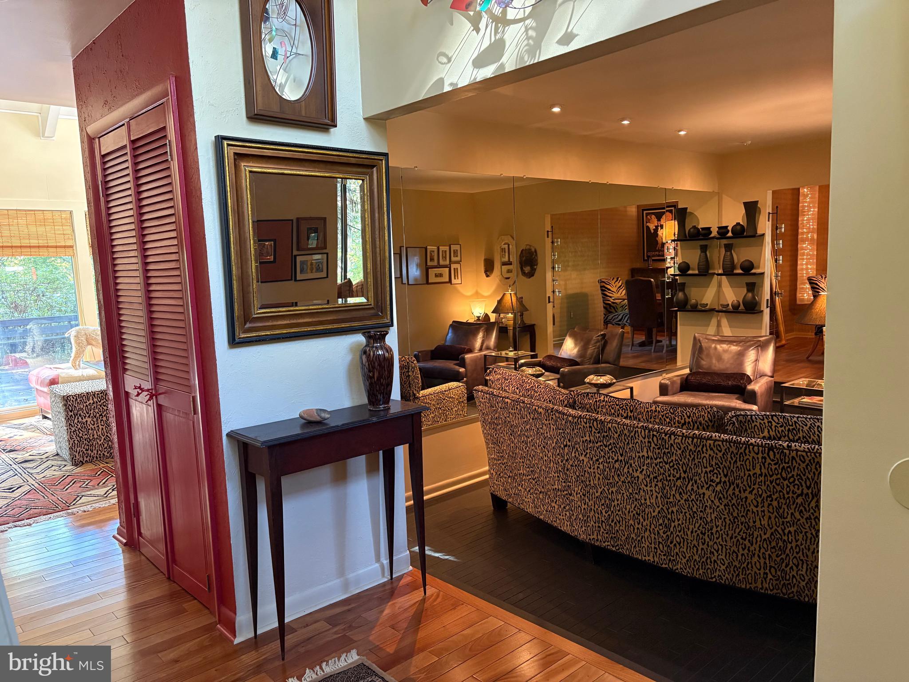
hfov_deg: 67.3
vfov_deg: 53.1
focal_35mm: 26
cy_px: 341
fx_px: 683
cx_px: 454
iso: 500
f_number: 1.6
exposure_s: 1/40
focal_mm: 5.96
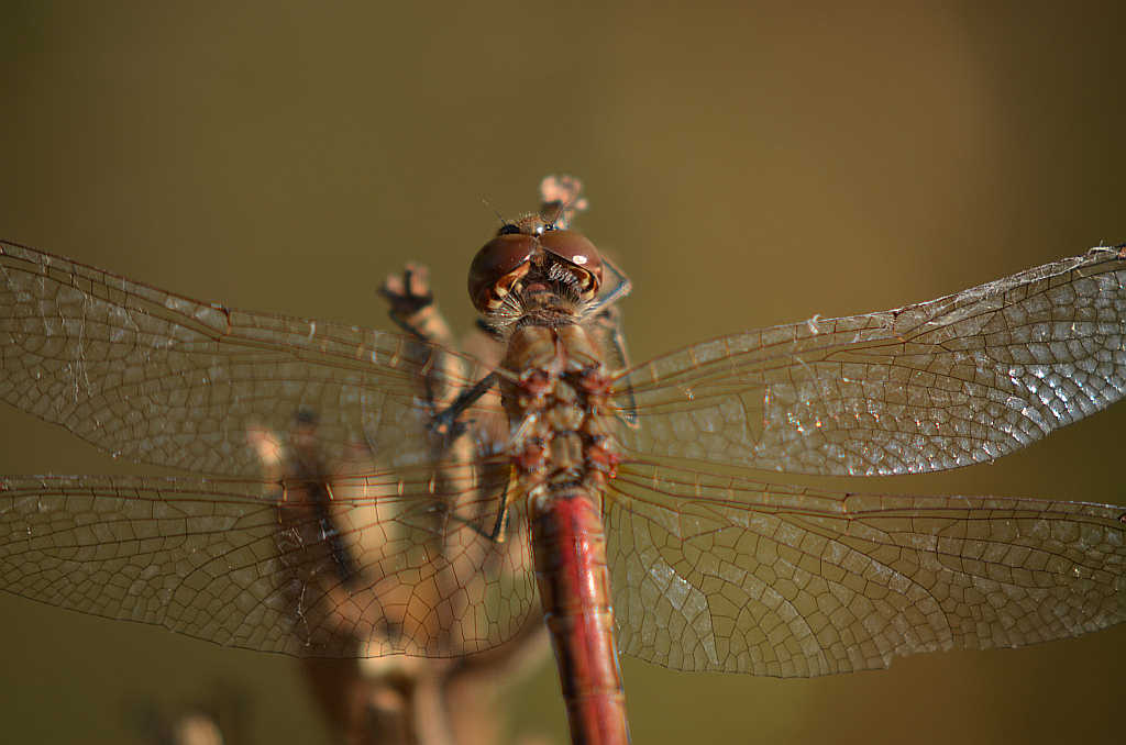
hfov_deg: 6.9
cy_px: 372
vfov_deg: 4.6
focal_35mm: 300
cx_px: 563
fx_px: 9363
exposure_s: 1/200
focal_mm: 200
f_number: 7.1
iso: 100
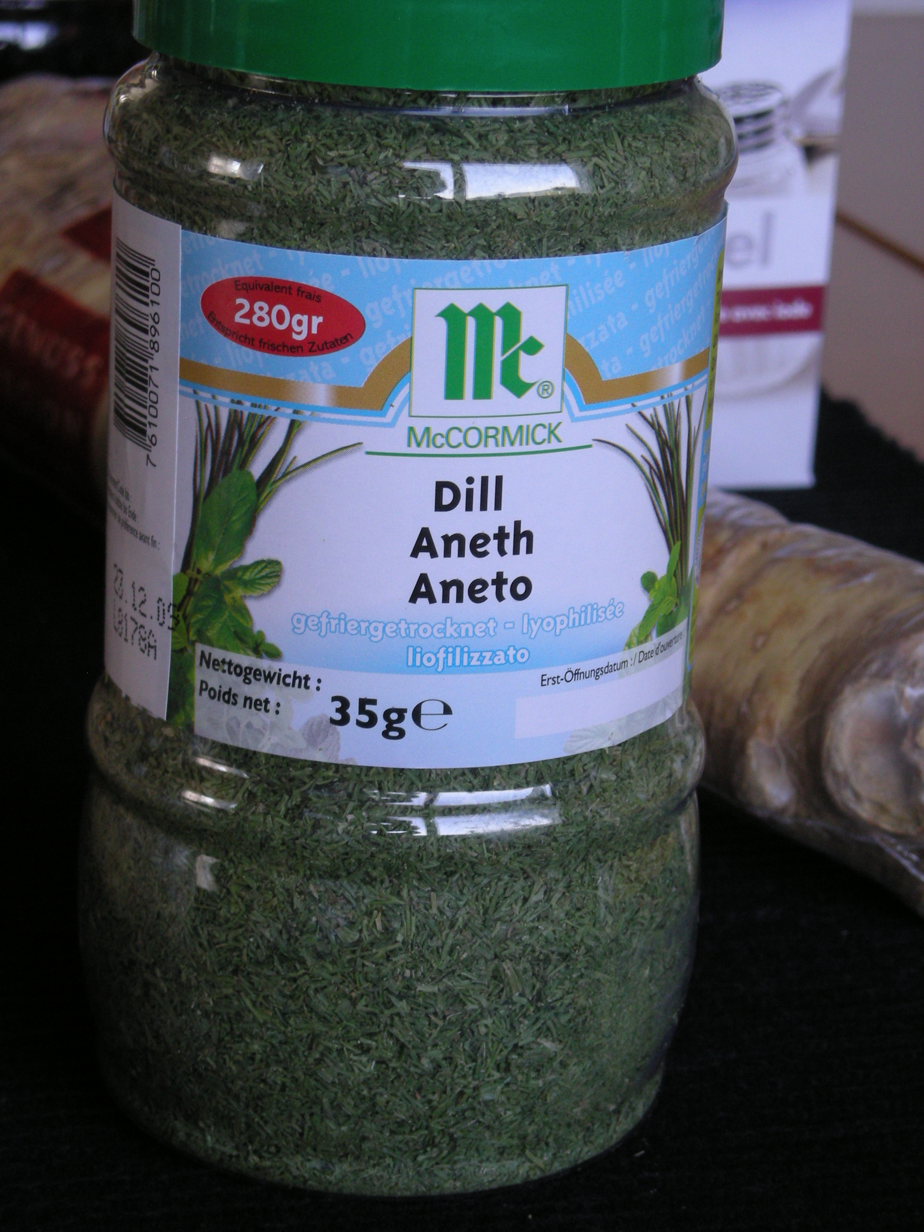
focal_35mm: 105
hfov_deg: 14.1
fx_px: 3737
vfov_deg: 18.7
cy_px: 616
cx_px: 462
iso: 140
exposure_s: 1/58
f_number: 4.7
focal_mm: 17.1
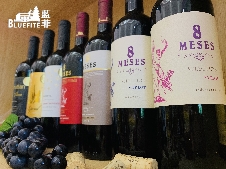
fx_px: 170
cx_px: 113
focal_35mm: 26
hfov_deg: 67.3
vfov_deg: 53.1
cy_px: 84
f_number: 1.8
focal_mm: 4.25
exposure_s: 1/100
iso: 64
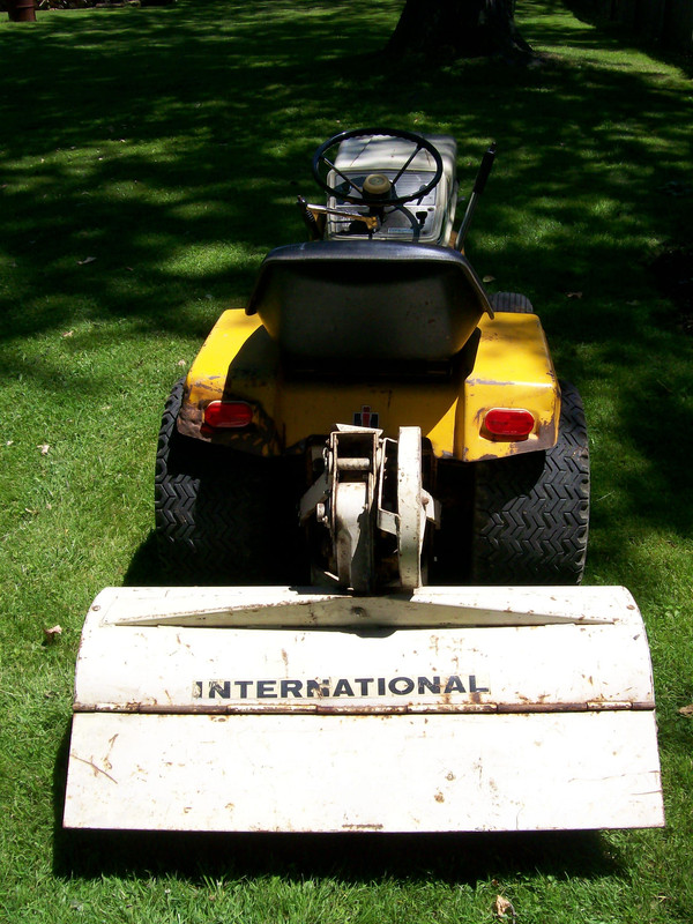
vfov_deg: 51.4
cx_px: 346
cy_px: 462
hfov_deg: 39.7
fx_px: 961
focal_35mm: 36
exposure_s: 1/581
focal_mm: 6
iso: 80
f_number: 4.8
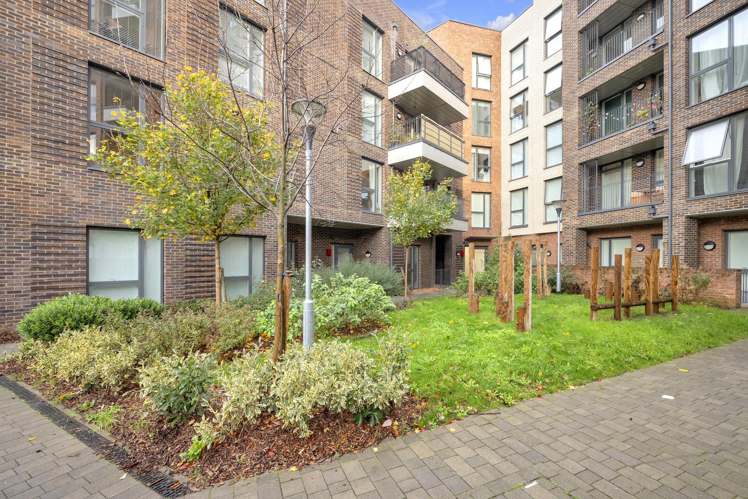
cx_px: 374
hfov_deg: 104.3
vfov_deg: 81.2
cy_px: 250
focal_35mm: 14
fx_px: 291
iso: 1600
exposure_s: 1/50
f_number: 8
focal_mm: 14
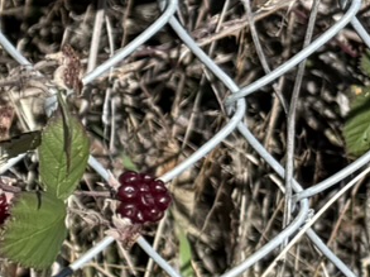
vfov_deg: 8.8
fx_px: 1793
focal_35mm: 168
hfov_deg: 9.0
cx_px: -816
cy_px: 97
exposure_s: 1/3145
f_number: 1.78
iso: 80
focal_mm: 6.76
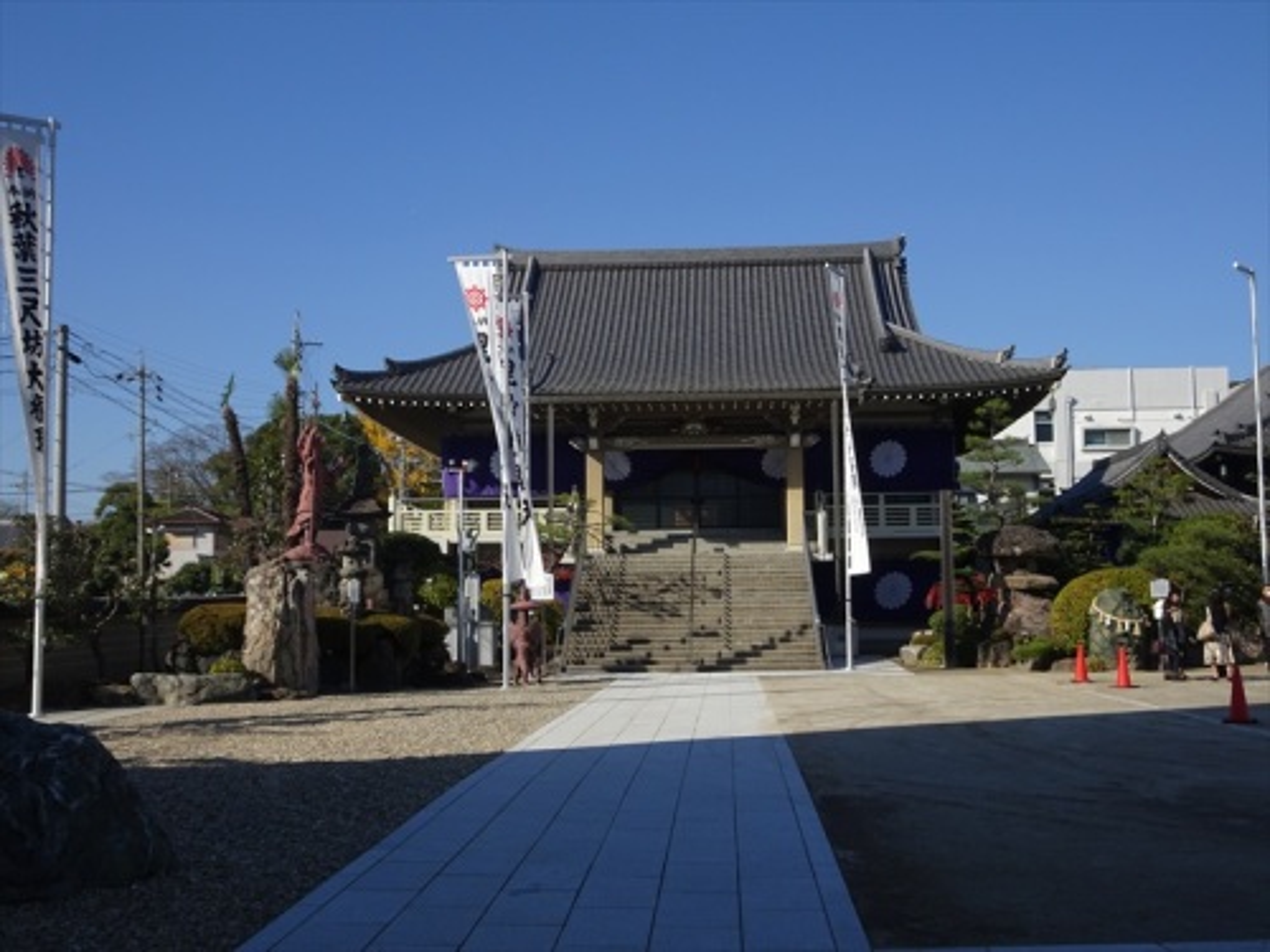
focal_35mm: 40
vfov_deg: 36.0
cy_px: 476
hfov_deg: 46.8
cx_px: 635
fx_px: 1468
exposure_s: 1/800
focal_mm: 6.8
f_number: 4
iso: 80
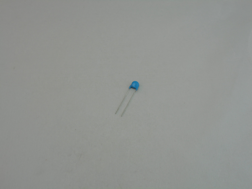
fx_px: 430
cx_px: 126
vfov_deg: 24.8
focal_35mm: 59
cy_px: 94
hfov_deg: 32.7
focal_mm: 10.5
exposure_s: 1/60
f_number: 5.1
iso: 80
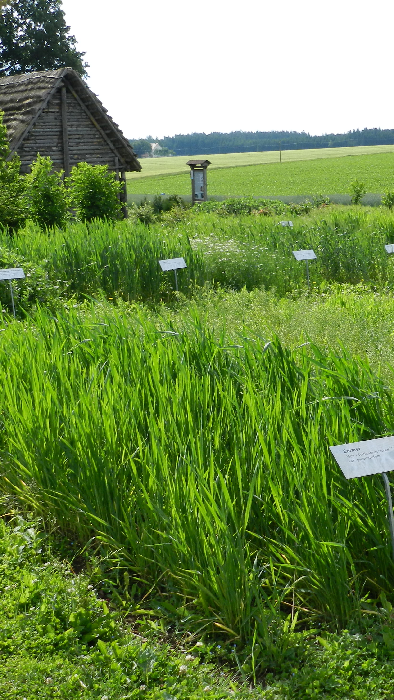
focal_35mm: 56
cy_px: 355
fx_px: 1040
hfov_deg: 21.4
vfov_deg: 37.2
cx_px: 236
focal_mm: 6.7
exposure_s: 1/800
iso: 160
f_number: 4
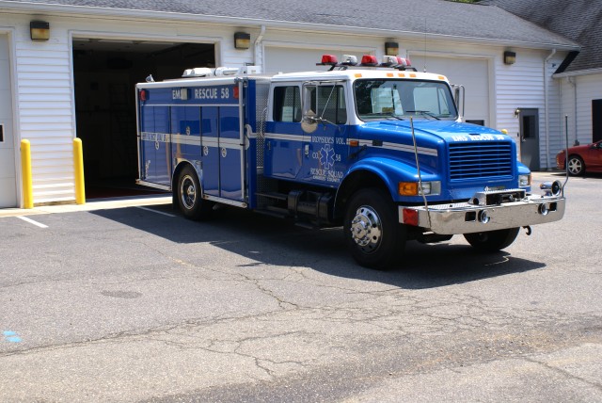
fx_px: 703
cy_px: 202
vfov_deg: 32.0
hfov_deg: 46.4
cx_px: 301
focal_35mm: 42
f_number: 9
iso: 100
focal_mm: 28
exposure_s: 1/100
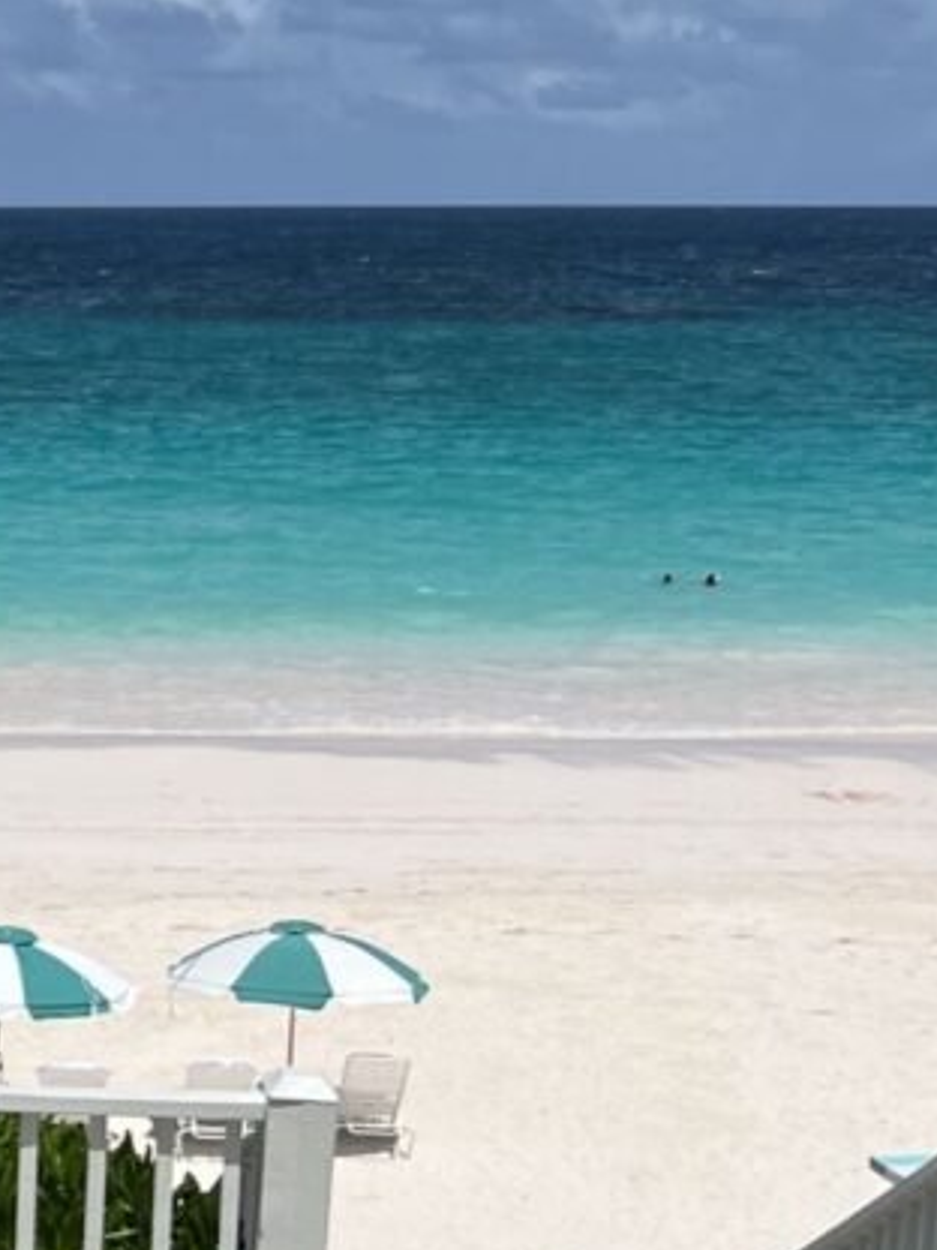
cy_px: 1052
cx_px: -544
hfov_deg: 13.7
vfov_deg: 19.4
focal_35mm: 100
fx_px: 3609
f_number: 1.5
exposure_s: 1/11364
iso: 50
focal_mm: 5.7
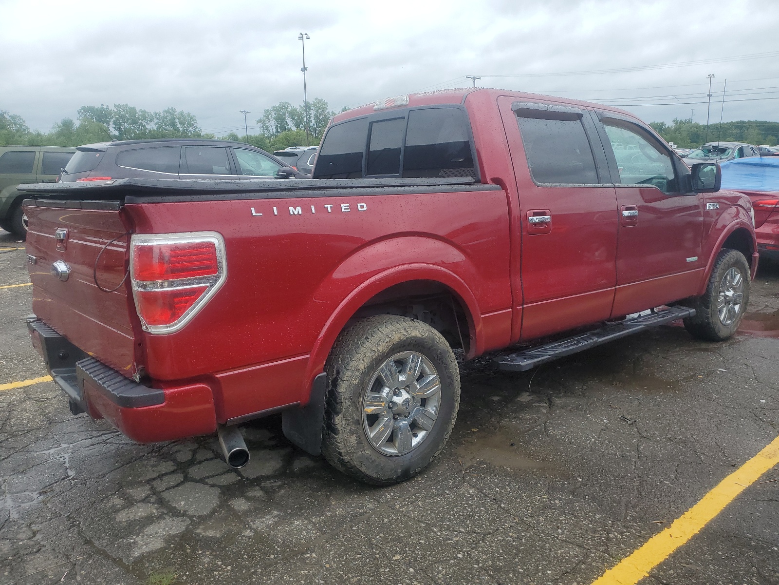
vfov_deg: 53.1
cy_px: 292
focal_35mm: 26
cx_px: 390
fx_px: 585
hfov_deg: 67.3
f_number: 1.5
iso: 50
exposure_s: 1/769
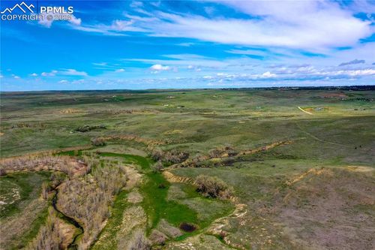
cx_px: 188
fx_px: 292
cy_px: 125
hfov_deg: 65.5
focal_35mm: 28
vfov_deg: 46.4
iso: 100
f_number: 6.3
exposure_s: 1/500
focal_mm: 10.26
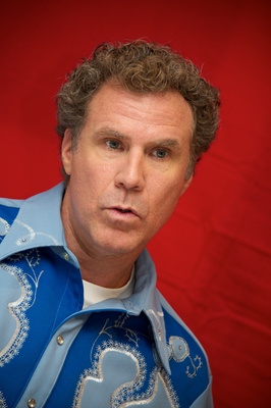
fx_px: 2262
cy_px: 204
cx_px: 136
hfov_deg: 6.9
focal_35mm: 200
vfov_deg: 10.3
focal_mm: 200
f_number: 5.6
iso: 640
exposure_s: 1/60
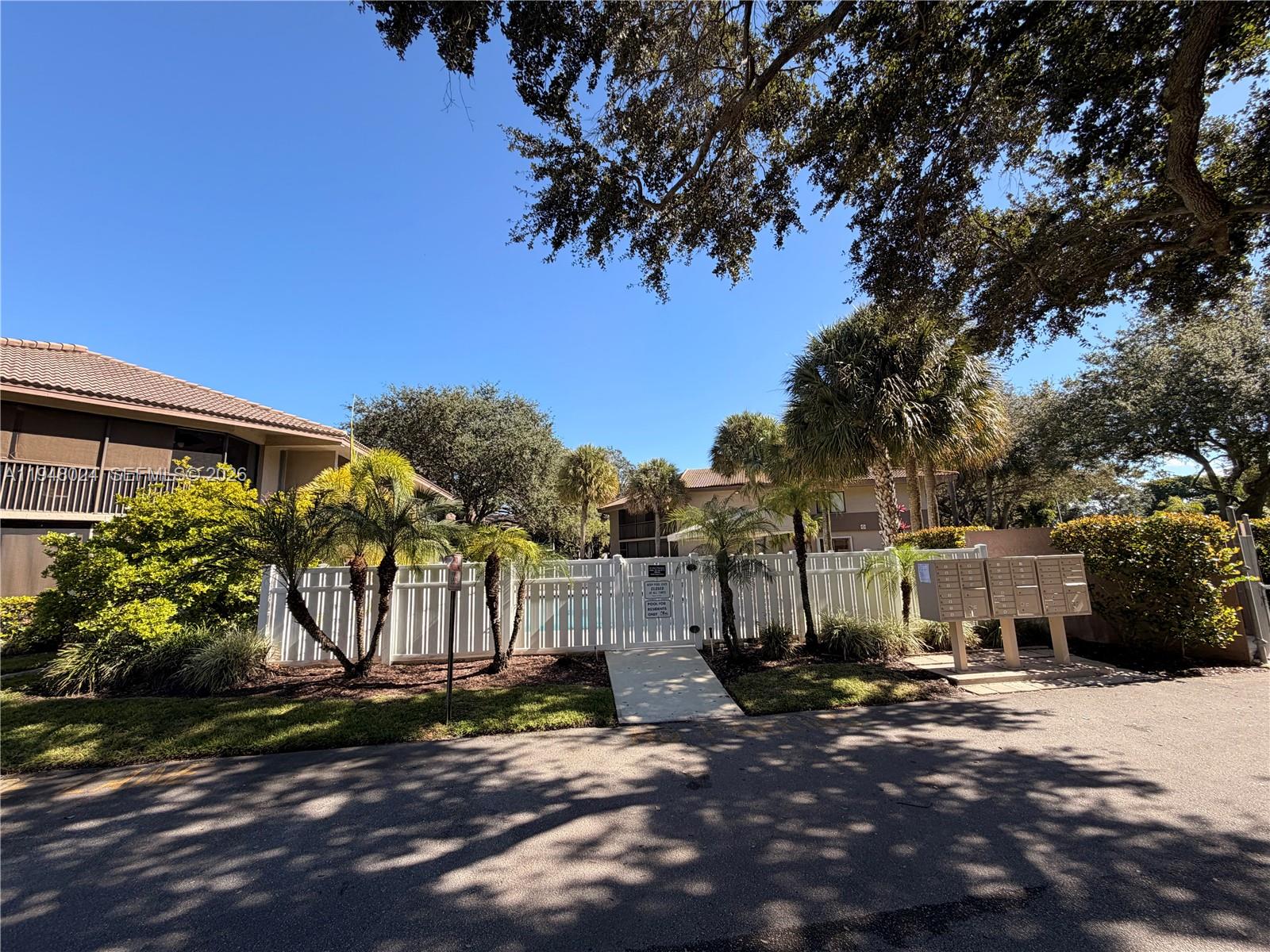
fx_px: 514
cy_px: 476
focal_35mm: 14
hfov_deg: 102.1
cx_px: 635
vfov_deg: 85.7
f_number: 2.2
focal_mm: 2.22
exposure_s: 1/658
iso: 40
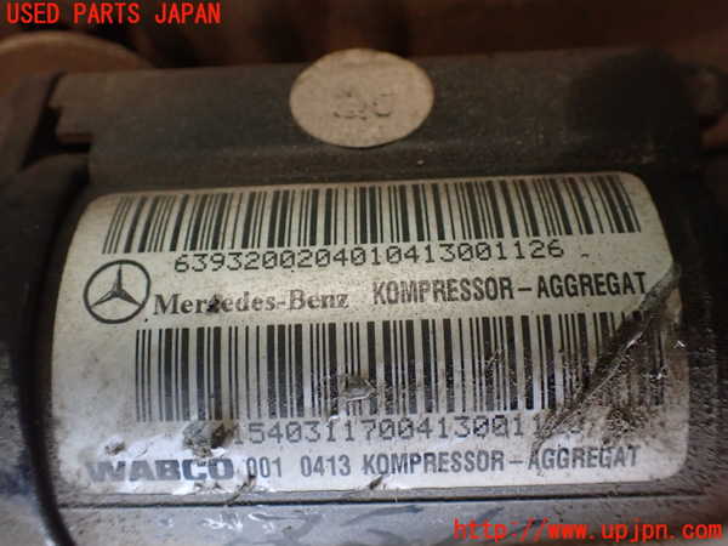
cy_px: 273
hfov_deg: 60.0
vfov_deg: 46.8
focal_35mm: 30
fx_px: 631
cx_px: 364
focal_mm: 5.4
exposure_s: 1/30
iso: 800
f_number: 2.3
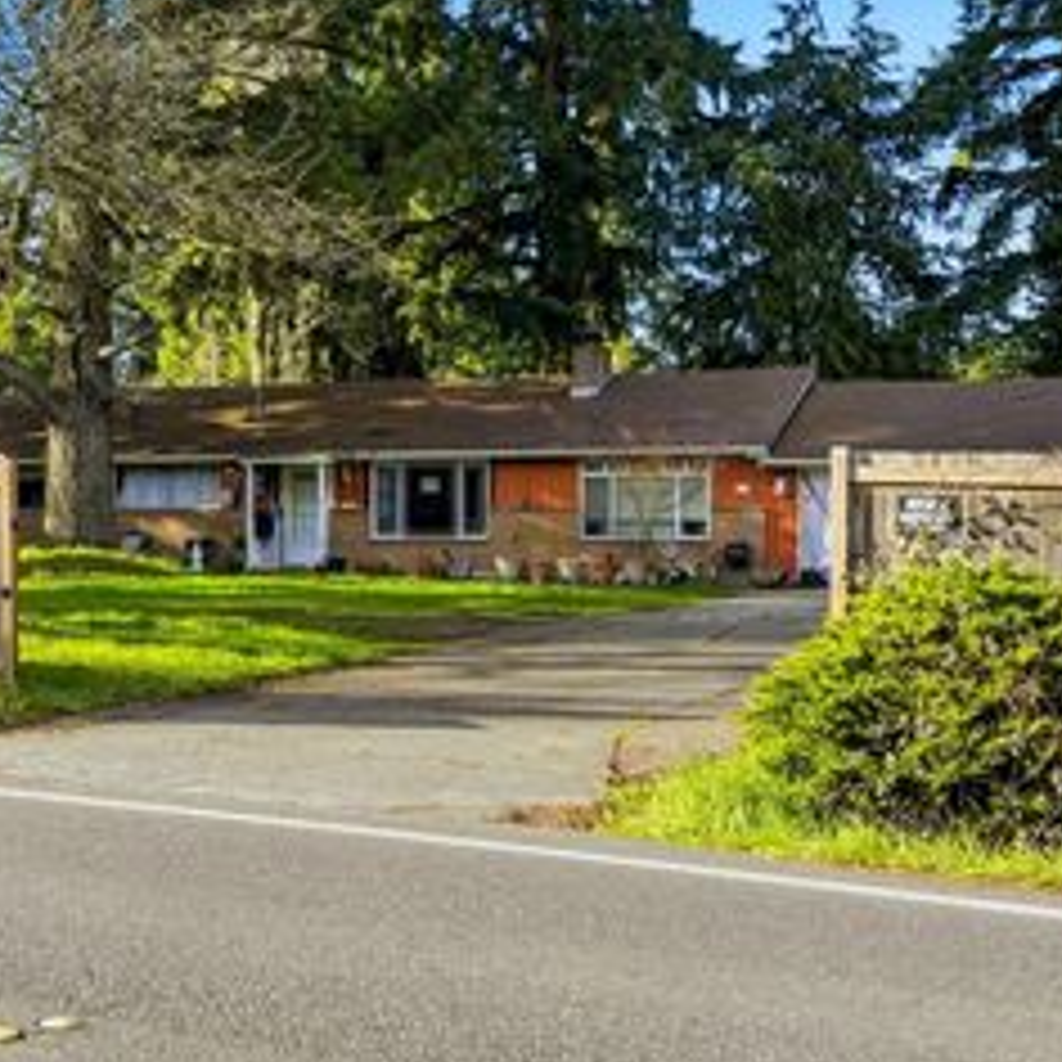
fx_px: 1874
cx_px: 315
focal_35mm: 54
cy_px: 540
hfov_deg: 31.3
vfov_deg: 31.6
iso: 1600
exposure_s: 1/8000
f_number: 9
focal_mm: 30
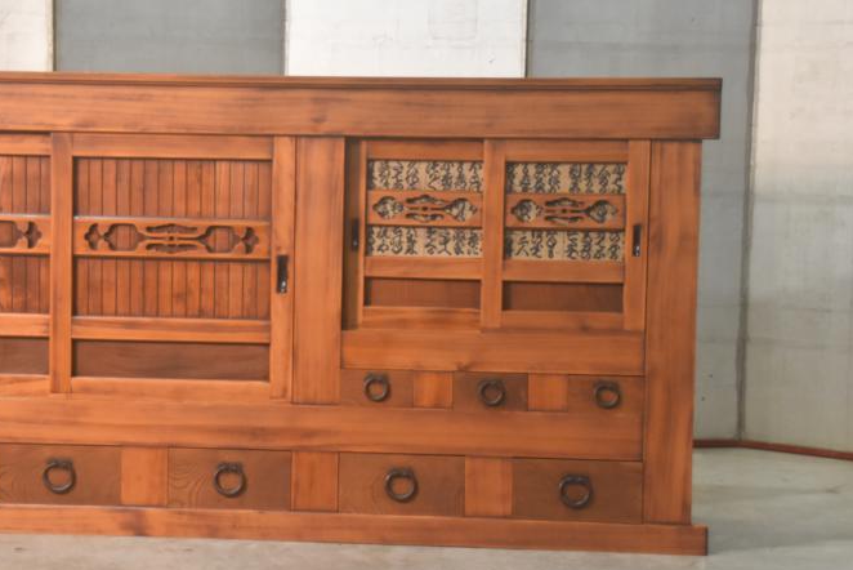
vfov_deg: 12.7
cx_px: 256
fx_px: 2560
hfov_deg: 18.8
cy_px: 300
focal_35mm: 108
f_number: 4.5
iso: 1000
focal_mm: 44
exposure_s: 1/60
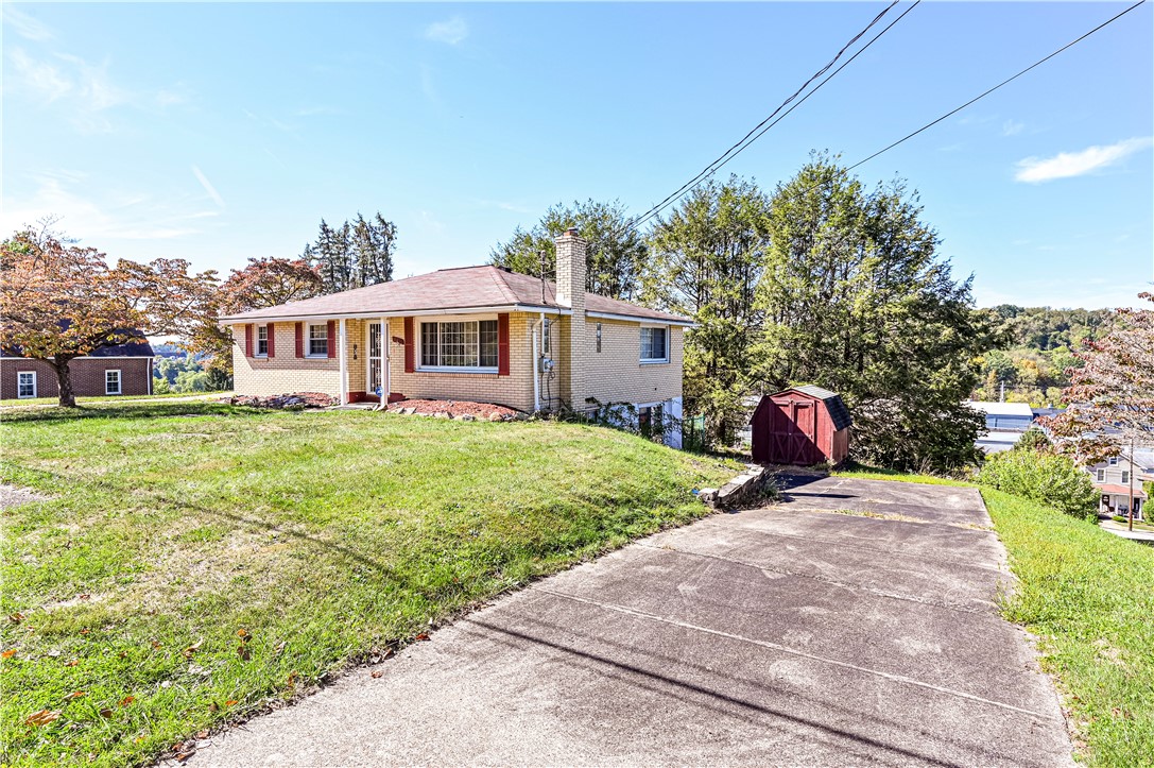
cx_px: 577
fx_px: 625
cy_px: 384
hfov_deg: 85.5
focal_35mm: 20
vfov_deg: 63.1
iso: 200
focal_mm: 19.5
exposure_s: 1/160
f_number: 8
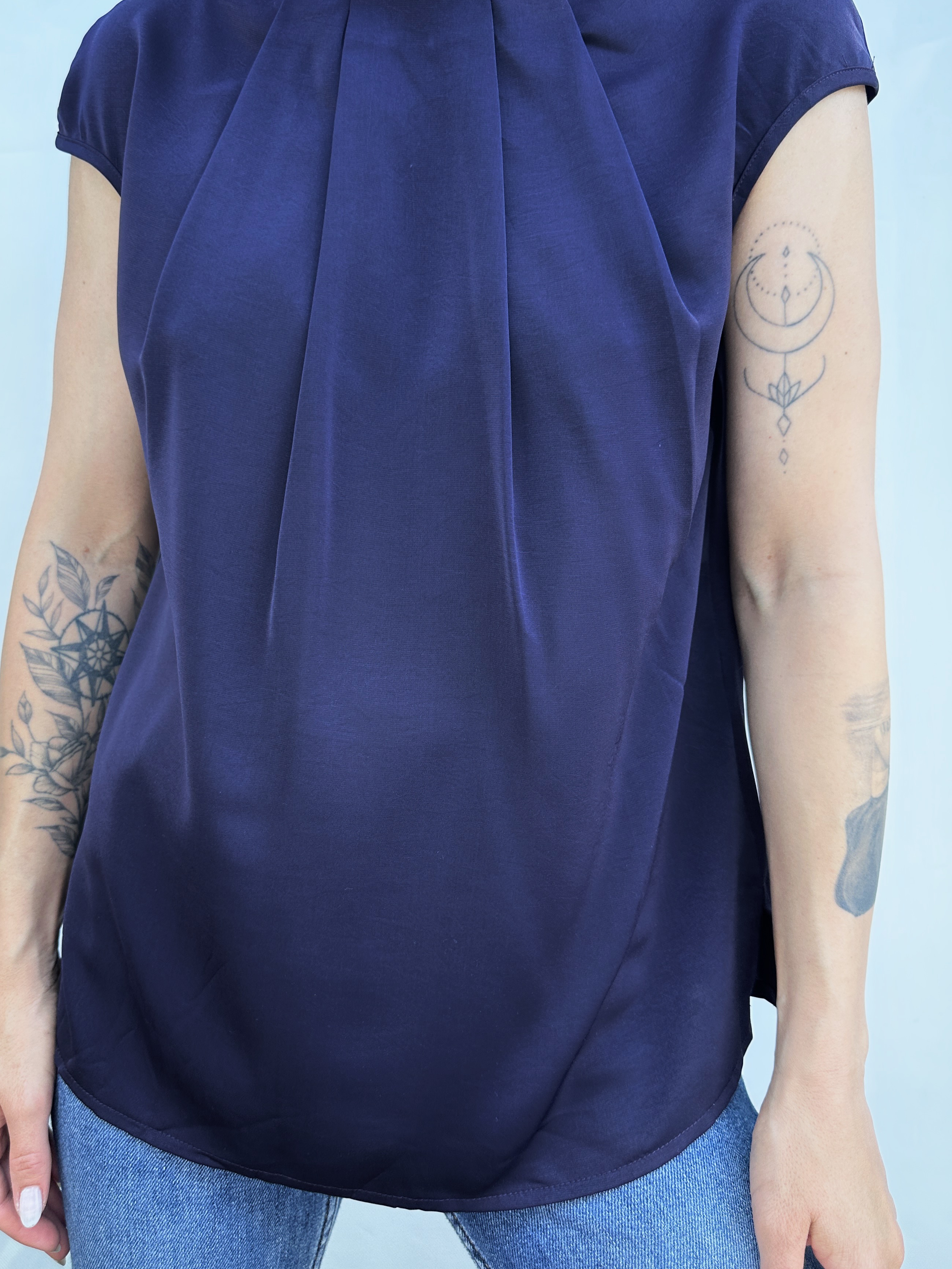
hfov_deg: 49.7
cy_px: 581
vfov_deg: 63.3
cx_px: 425
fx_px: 1027
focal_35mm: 28
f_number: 1.78
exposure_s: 1/282
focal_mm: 6.86
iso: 80
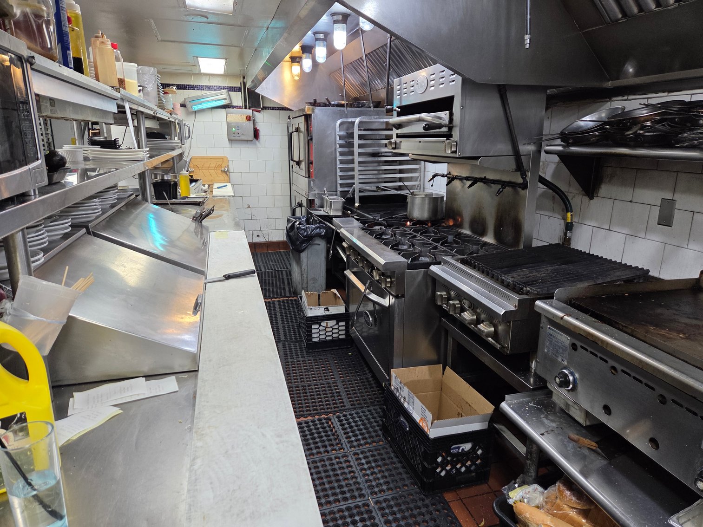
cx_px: 352
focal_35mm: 23
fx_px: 467
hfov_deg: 73.9
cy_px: 264
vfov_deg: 58.9
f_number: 1.8
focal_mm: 5.4
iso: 200
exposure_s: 1/120
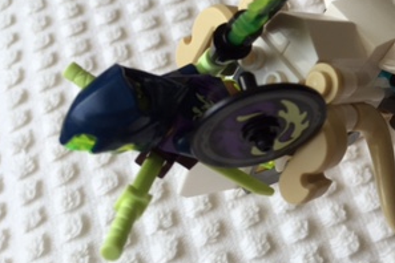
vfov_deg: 20.3
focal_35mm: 65
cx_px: 395
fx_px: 713
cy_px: 4
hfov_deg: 29.0
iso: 40
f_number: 2.2
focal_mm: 4.15
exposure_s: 1/120
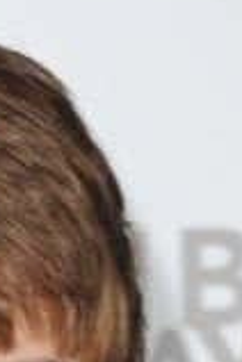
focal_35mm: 740
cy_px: 885
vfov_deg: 2.8
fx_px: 7461
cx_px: -98
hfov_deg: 1.9
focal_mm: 135
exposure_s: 1/250
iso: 500
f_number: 7.1
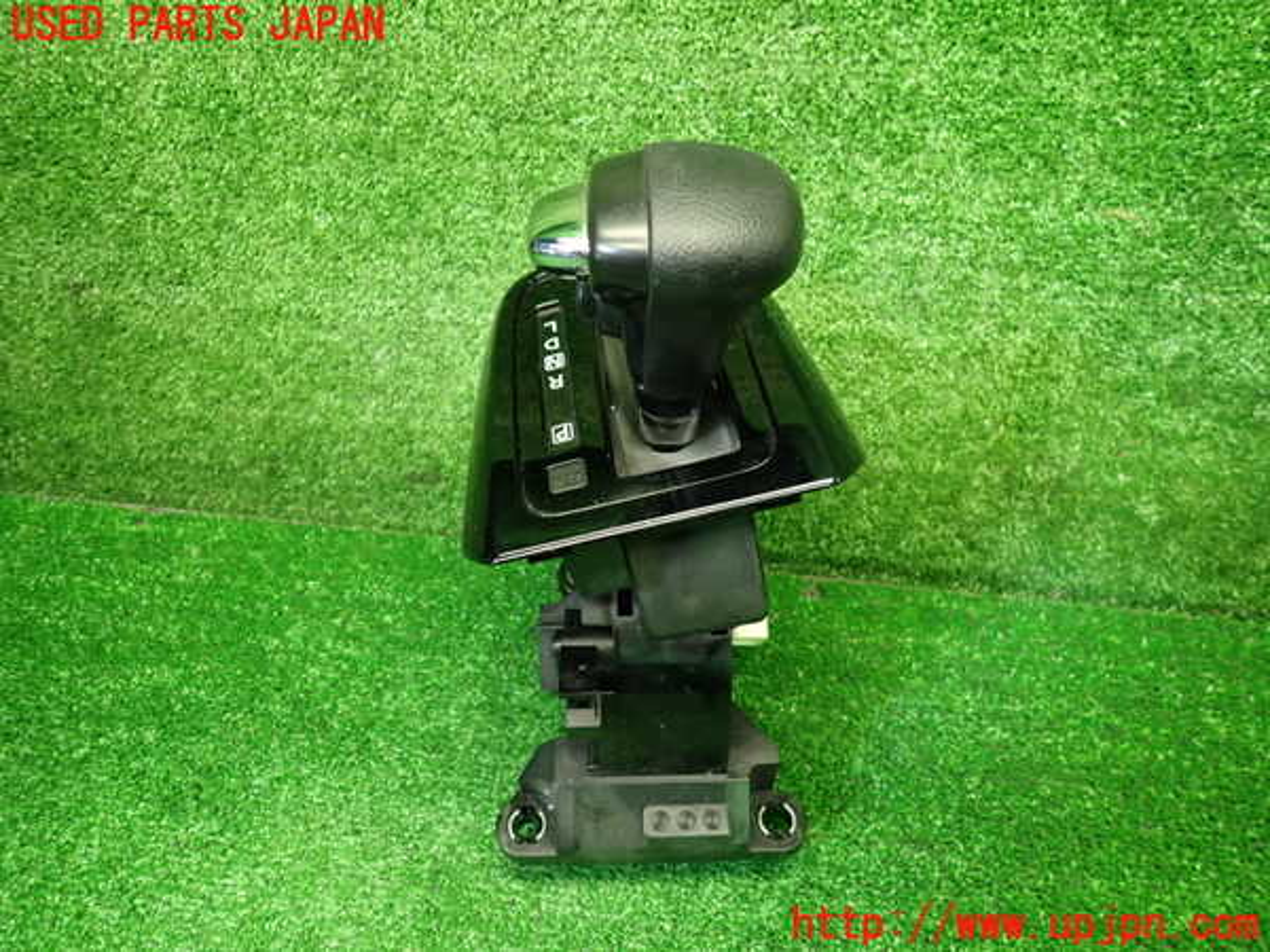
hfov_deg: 69.4
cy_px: 476
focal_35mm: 25
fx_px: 917
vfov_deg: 54.9
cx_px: 635
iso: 250
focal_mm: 4.5
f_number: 2
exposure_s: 1/30
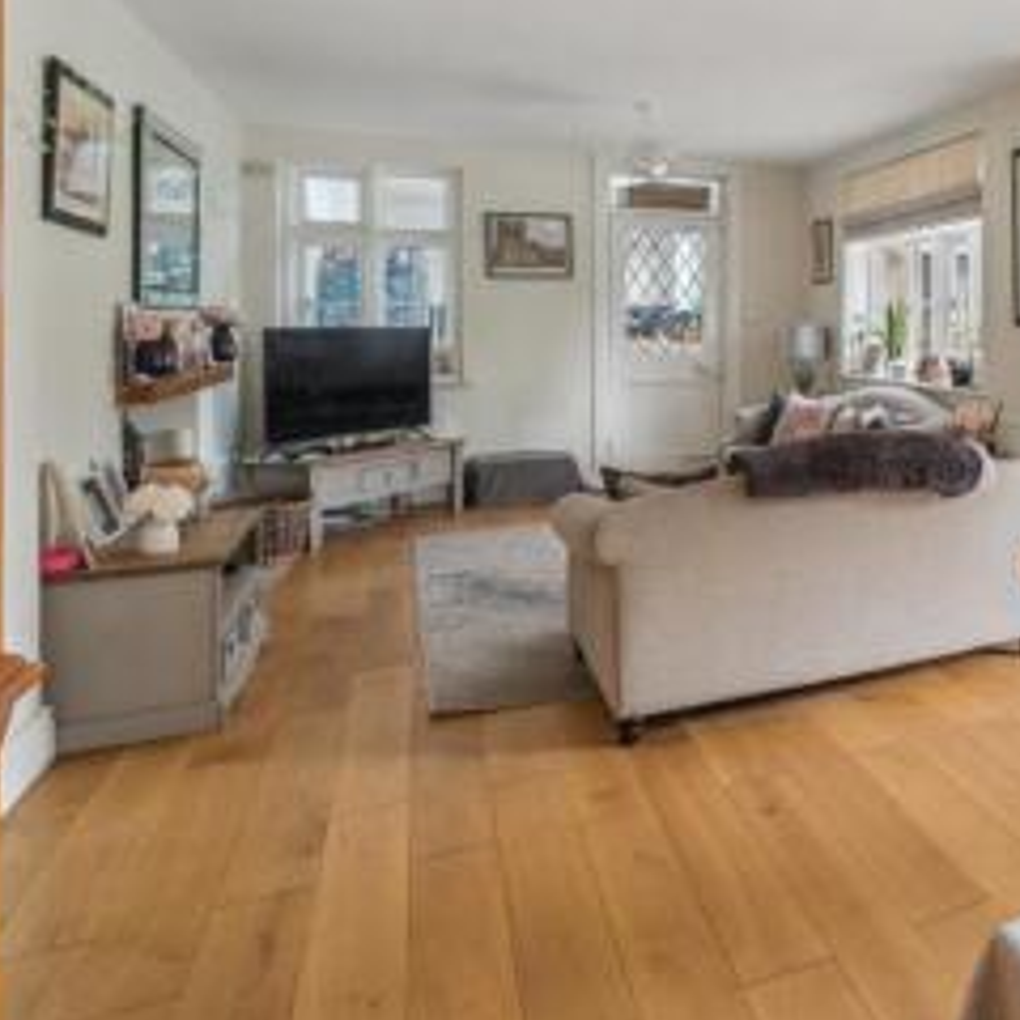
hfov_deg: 50.5
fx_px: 900
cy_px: 355
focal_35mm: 27
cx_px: 965
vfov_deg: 58.0
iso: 640
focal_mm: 16
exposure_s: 1/6
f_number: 11
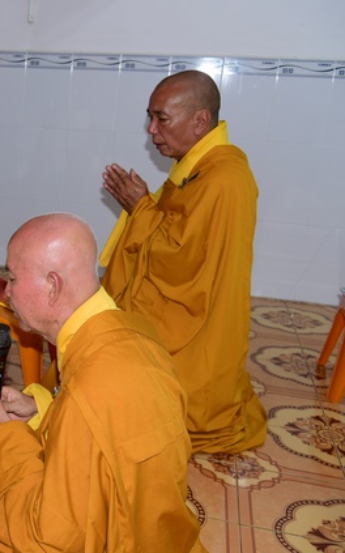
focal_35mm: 47
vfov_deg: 42.7
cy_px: 280
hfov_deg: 25.2
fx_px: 708
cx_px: -44
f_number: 4
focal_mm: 30
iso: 320
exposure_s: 1/60
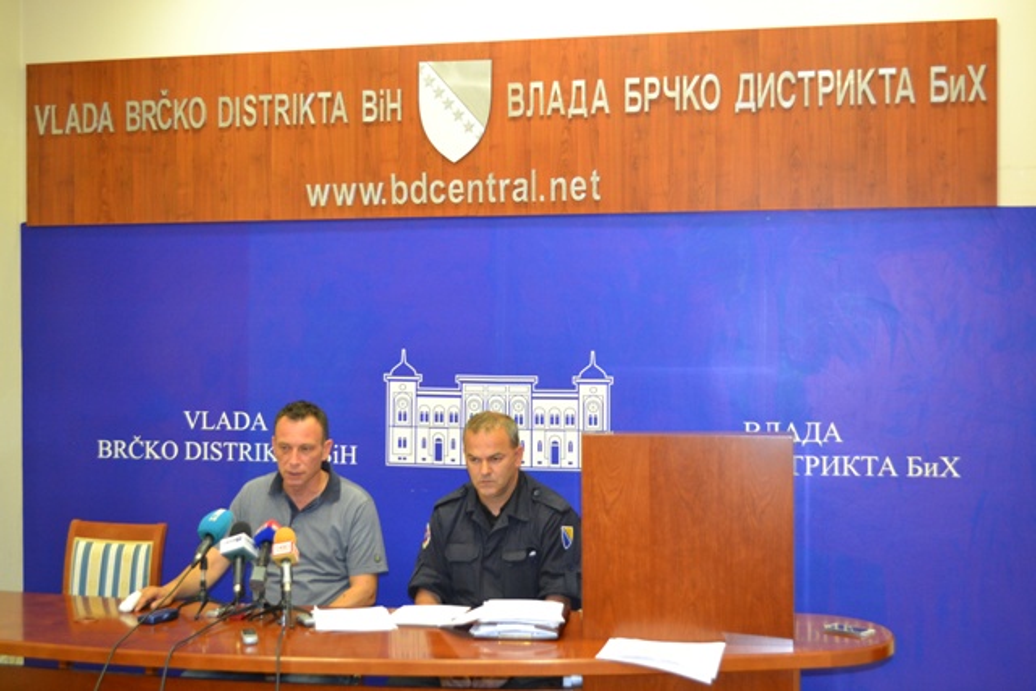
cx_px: 518
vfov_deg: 28.1
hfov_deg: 41.1
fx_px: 1382
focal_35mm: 48
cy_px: 346
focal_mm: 32
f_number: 4.8
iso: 1400
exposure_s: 1/60
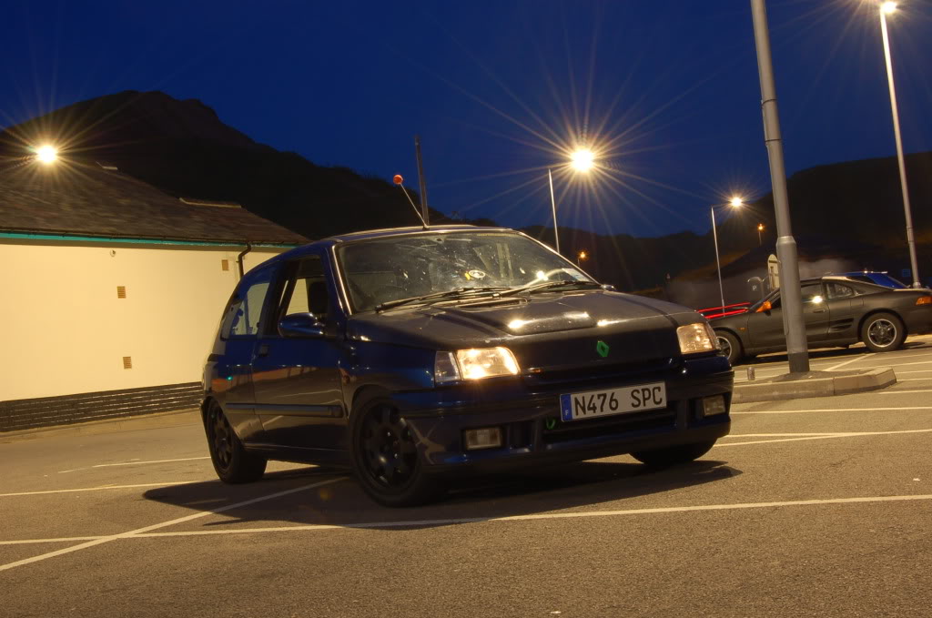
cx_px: 466
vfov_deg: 23.7
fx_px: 1473
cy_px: 309
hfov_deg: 35.1
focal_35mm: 57
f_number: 22
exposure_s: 20
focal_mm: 38
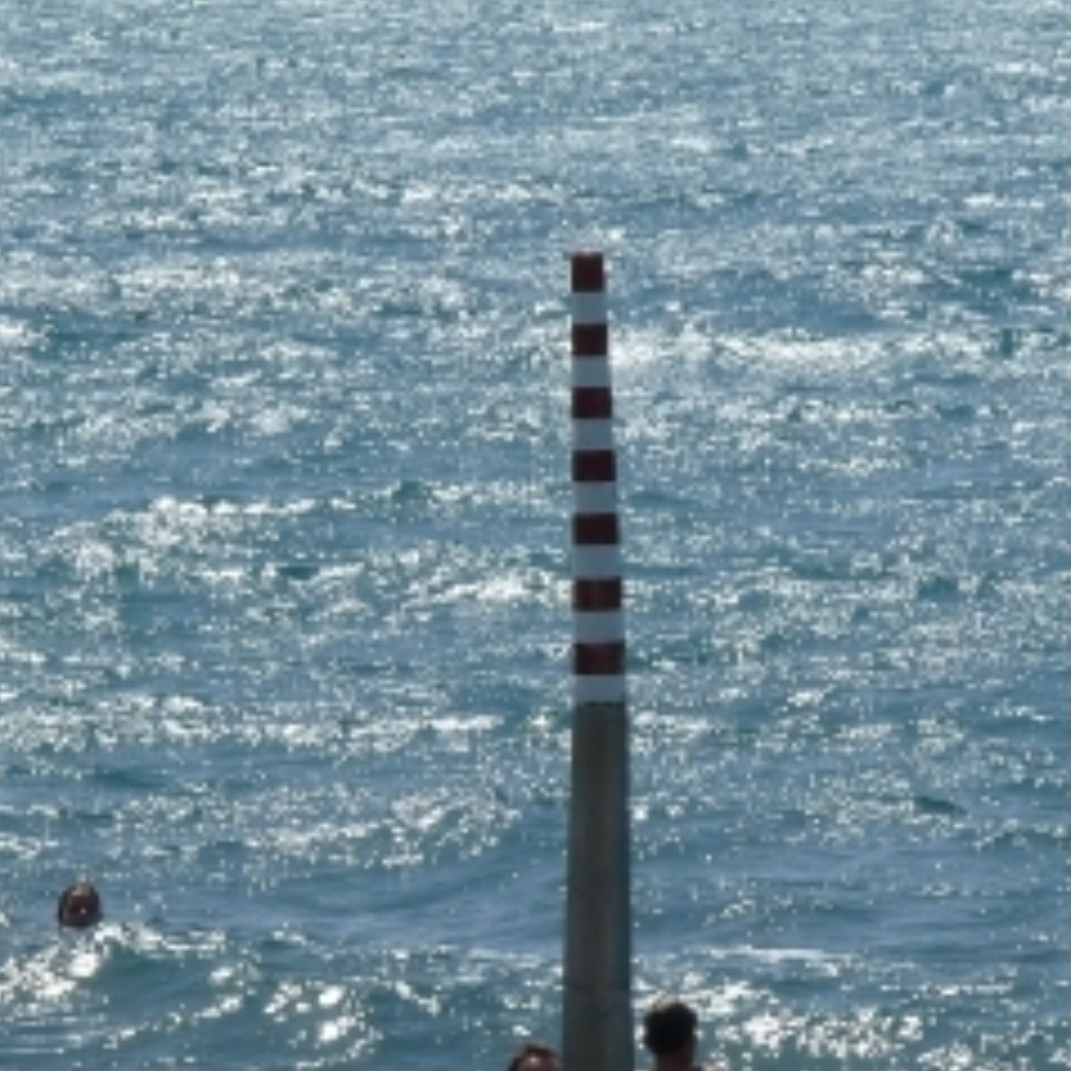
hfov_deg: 3.3
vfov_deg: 3.3
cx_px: 468
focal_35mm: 535
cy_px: 716
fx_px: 18727
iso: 100
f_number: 7.1
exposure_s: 1/500
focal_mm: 42.6
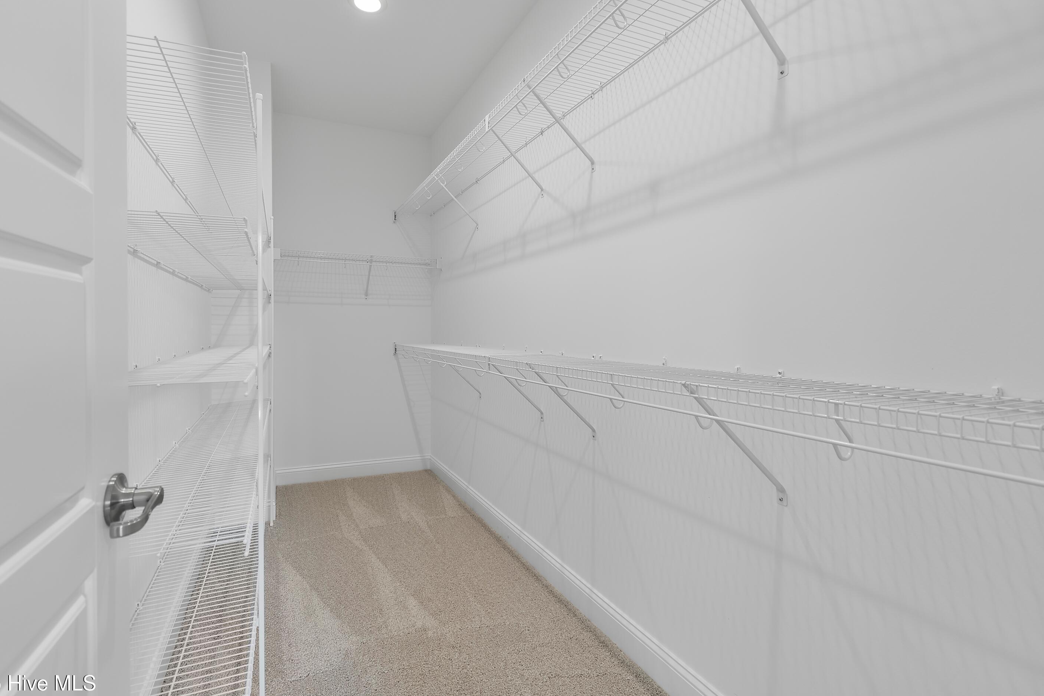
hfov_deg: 96.7
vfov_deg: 73.7
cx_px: 494
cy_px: 346
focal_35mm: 16
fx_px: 464
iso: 100
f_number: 5
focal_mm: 10
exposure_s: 1/4
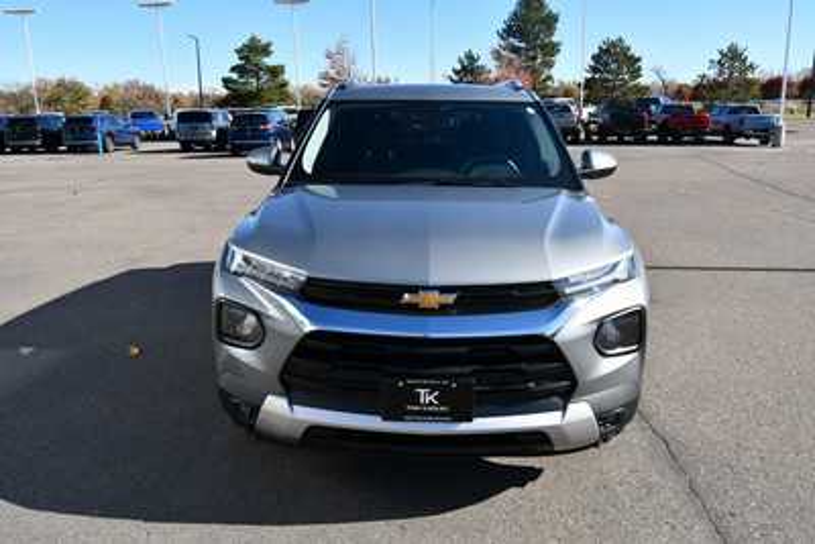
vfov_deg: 43.6
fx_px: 679
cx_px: 408
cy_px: 272
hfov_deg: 61.9
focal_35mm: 30
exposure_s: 1/250
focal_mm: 20
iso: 125
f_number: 8
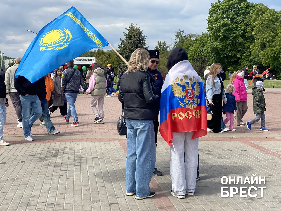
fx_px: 422
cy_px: 106
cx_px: 140
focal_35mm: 52
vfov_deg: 28.0
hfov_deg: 36.8
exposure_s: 1/1065
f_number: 2
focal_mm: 6
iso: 20
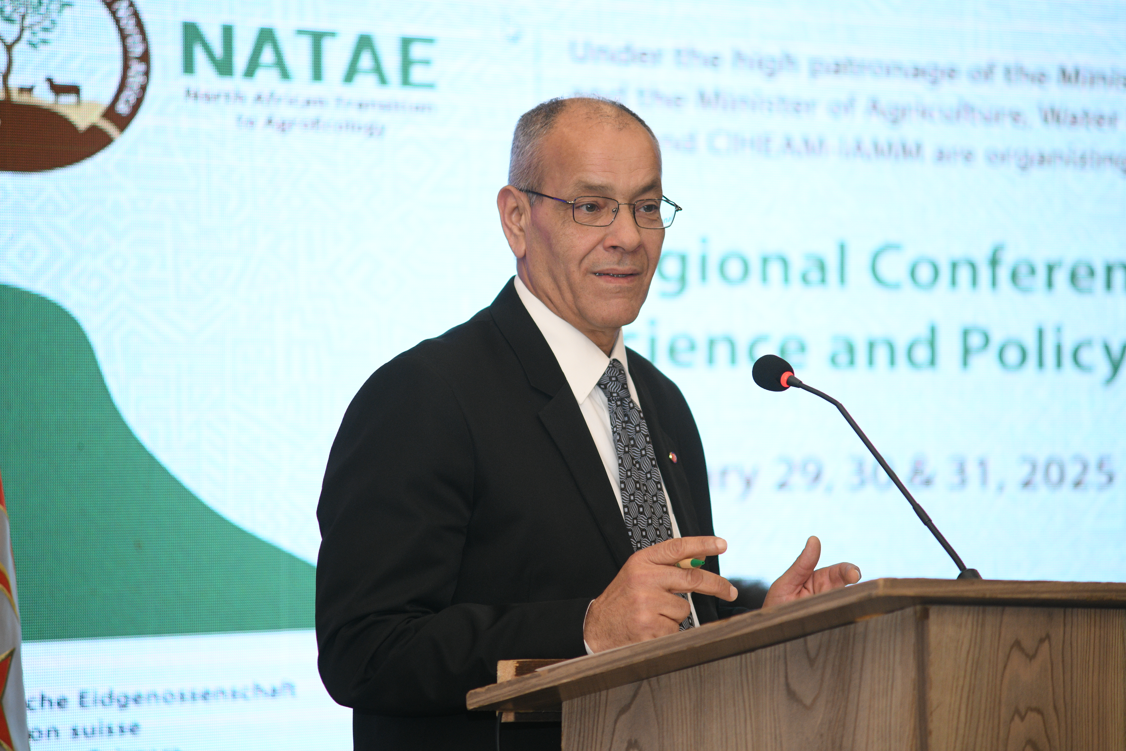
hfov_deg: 11.4
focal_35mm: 180
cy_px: 376
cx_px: 563
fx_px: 5630
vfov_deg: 7.6
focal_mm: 180
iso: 1600
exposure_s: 1/250
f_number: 4
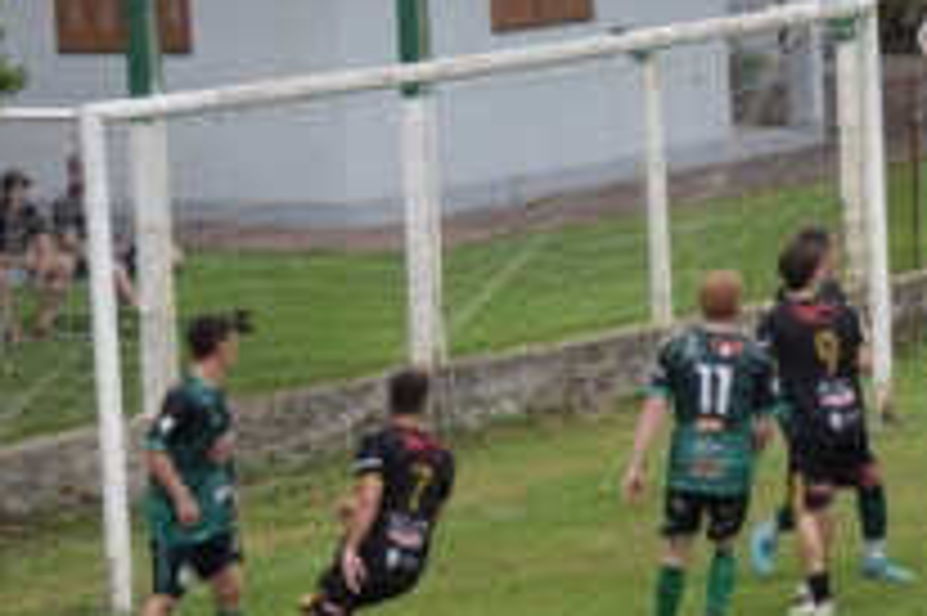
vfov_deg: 5.2
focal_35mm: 263
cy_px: 371
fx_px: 6767
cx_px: 932
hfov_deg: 7.8
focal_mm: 66
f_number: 5.6
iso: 400
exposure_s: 1/500
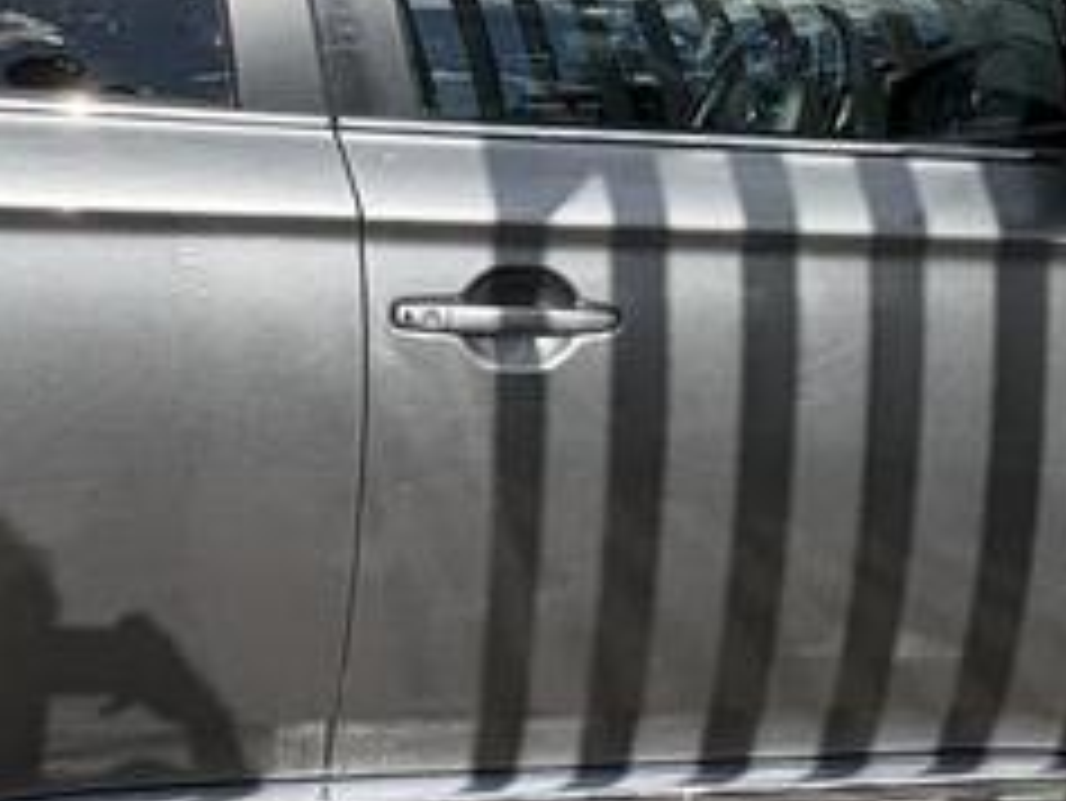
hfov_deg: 35.2
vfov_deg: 26.4
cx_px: 243
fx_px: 1633
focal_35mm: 53
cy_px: 45
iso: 50
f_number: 2.2
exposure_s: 1/3390
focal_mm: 2.22
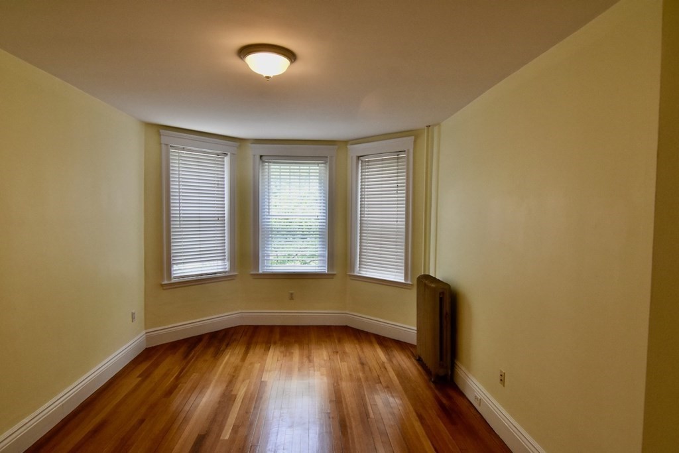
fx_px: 368
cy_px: 226
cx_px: 340
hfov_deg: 85.4
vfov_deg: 63.2
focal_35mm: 20
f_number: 5.6
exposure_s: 1/125
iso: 800
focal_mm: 13
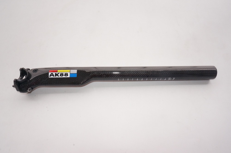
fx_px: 154
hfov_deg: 73.8
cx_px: 116
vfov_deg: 53.0
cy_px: 76
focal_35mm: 24
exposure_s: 1/60
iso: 1600
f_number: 22
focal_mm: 16
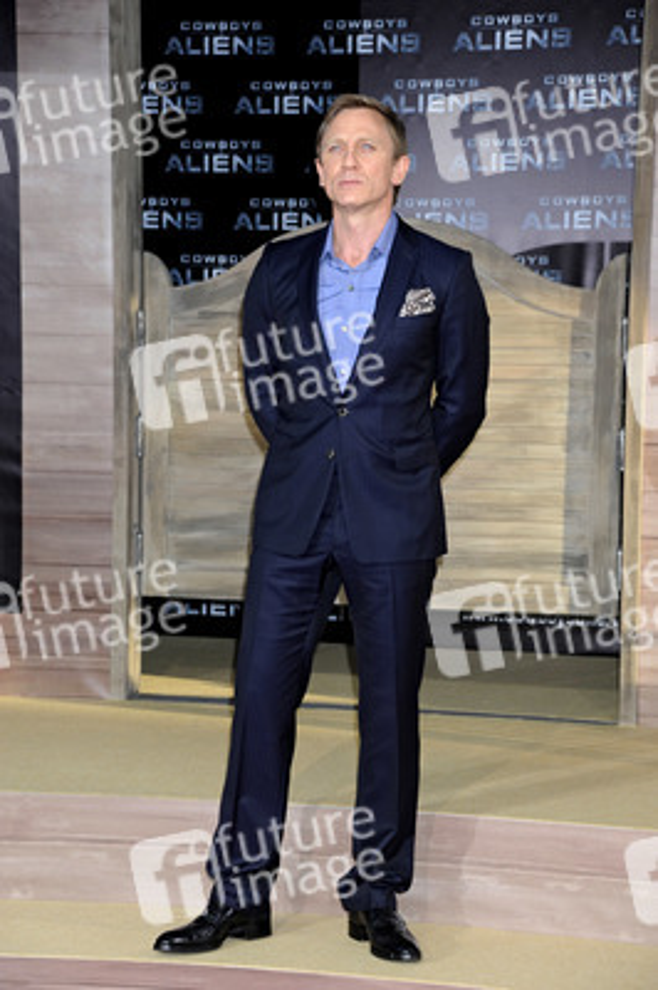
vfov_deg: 20.4
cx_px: 329
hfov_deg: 13.7
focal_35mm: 100
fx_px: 2746
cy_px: 495
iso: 500
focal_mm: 100
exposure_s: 1/160
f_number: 6.3
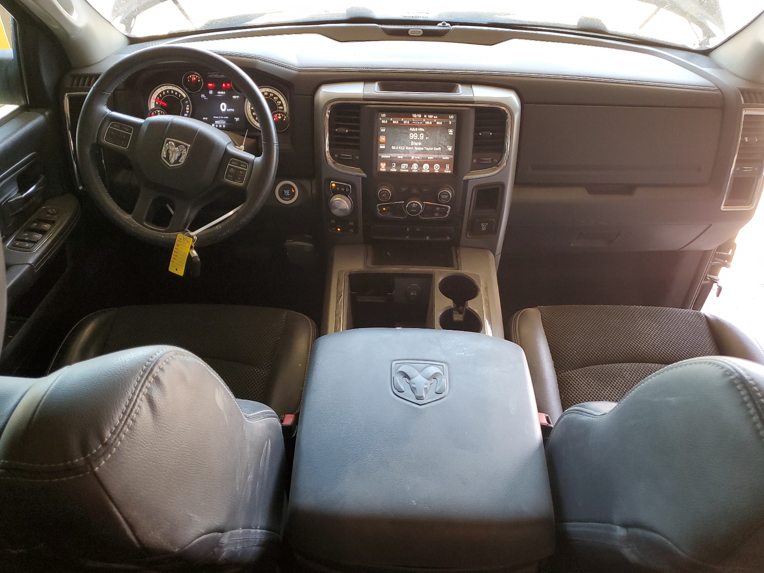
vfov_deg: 53.1
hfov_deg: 67.3
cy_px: 286
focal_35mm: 26
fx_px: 574
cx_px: 382
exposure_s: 1/60.2
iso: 86
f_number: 1.5
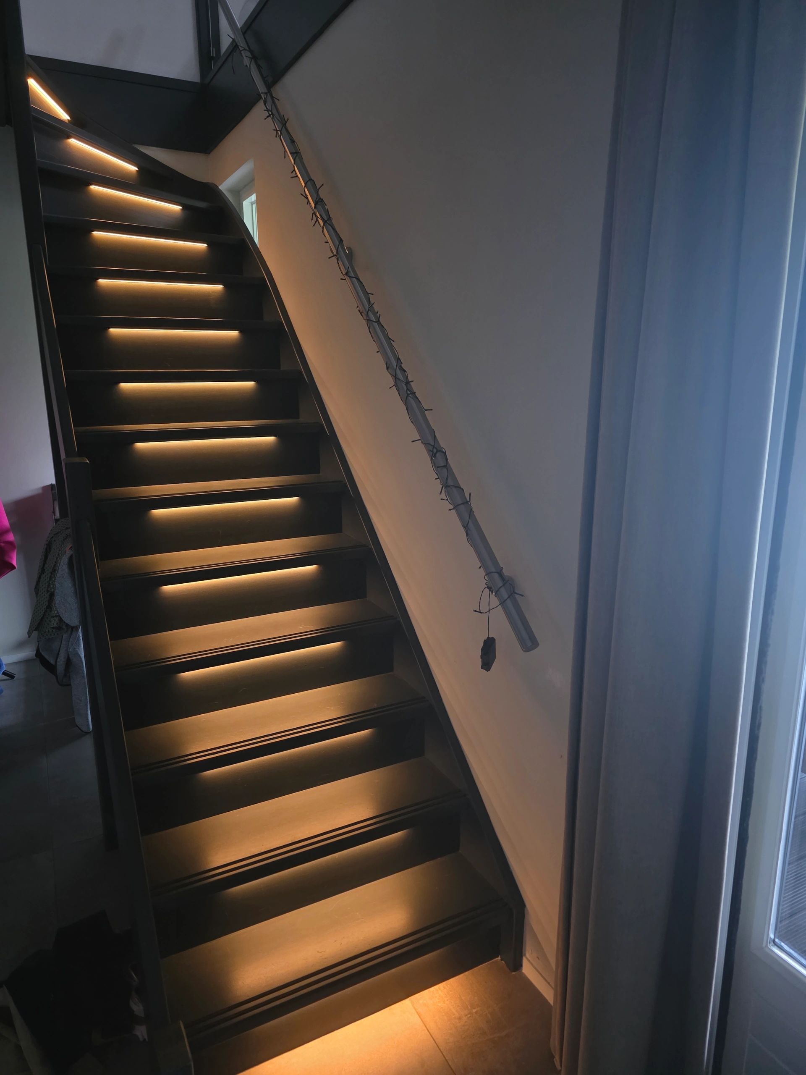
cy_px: 538
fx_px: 714
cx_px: 403
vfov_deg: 73.9
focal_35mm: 23
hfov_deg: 58.9
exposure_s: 1/15.7
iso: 1250
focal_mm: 6.3
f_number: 1.7
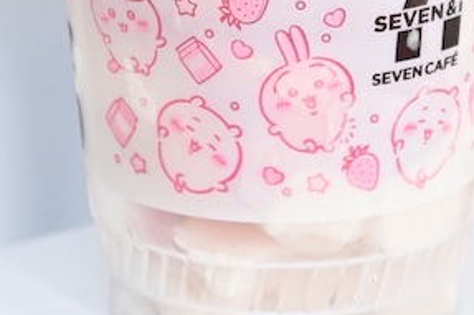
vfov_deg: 1.6
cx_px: 596
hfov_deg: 2.4
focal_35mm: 871
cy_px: -92
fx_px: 11461
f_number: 8
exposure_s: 1/250
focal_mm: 250
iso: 6400
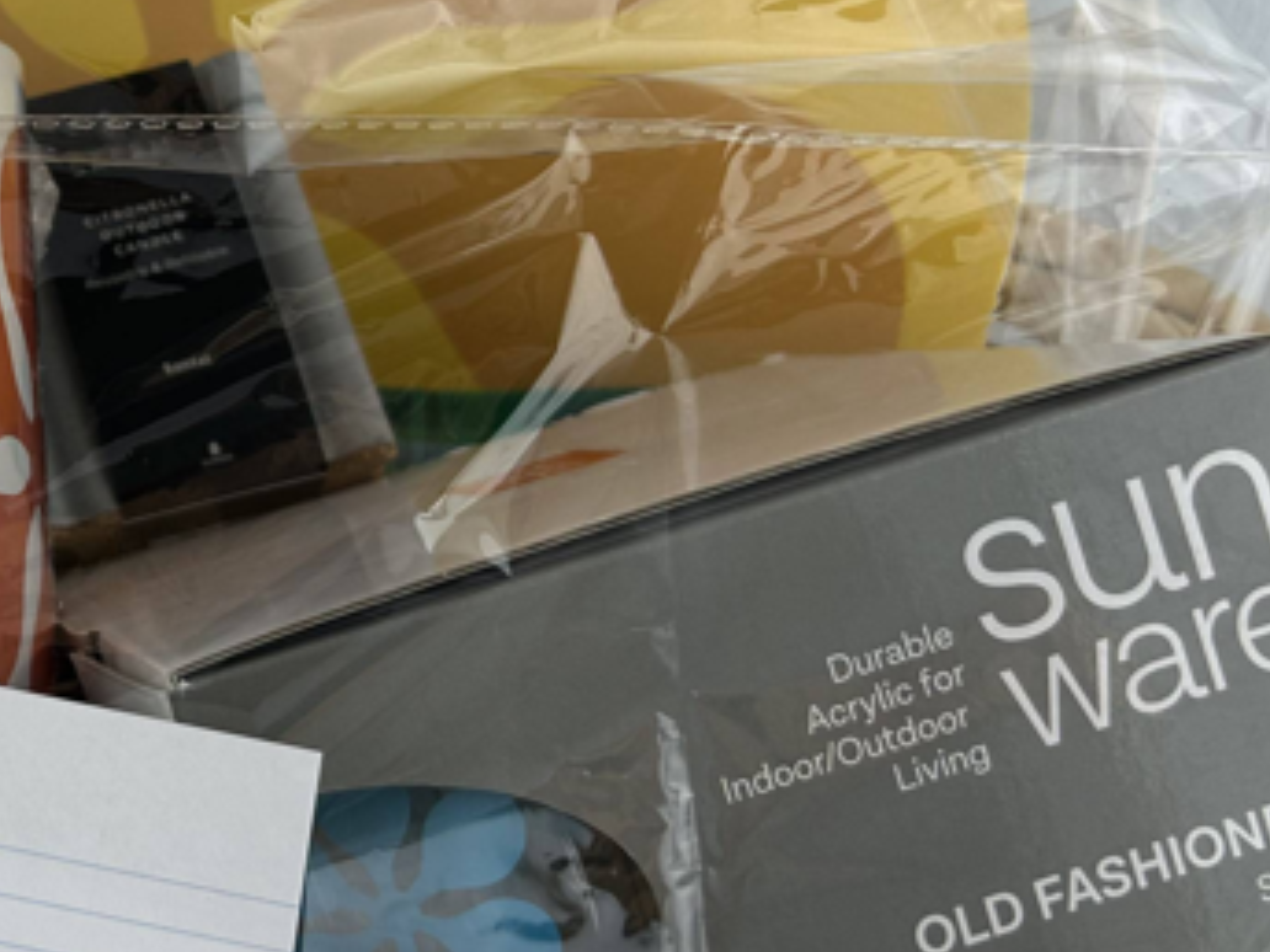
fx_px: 2495
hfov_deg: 26.3
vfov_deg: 21.6
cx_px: -140
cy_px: 338
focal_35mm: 68
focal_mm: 5.7
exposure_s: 1/259
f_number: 1.5
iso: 40
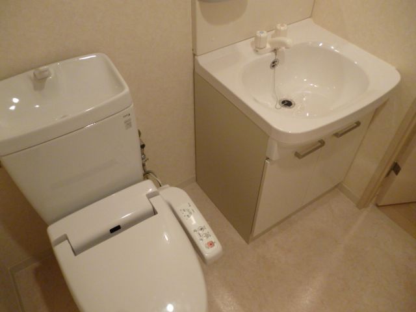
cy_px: 156
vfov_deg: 49.7
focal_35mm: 28
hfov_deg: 63.4
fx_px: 336
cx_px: 208
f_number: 3.1
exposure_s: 1/60
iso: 400
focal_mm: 5
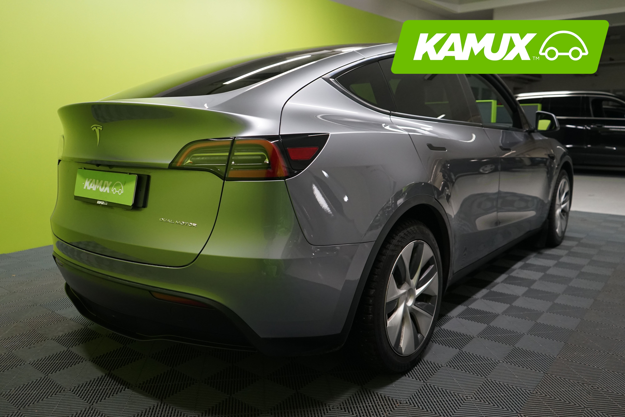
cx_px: 312
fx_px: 503
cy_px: 208
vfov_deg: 45.0
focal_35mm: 29
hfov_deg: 63.7
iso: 1600
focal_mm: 29
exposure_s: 1/50
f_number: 4
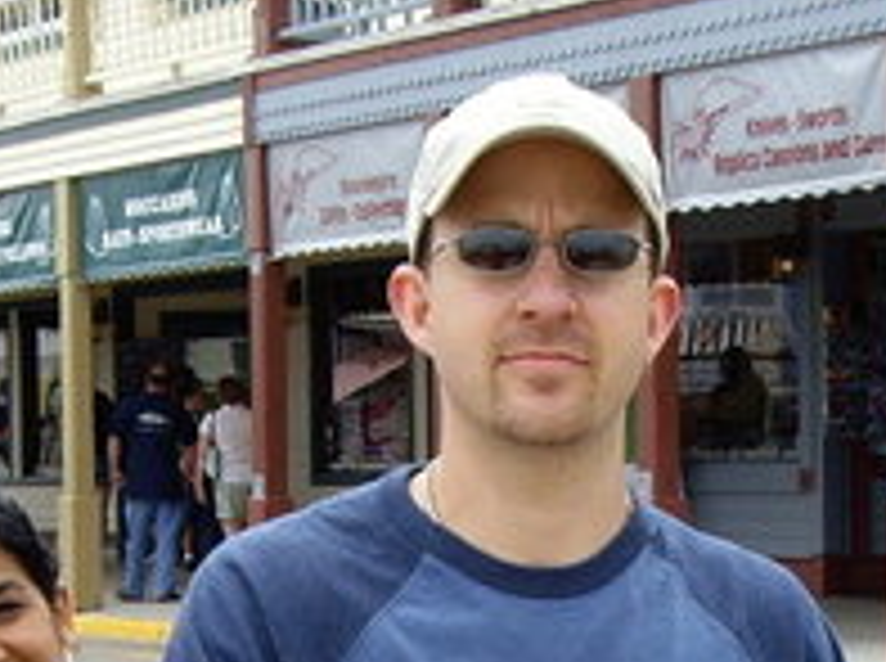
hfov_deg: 12.9
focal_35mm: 153
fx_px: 3909
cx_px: 409
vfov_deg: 9.5
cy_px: 806
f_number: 4.8
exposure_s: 1/160
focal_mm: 7.6
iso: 50
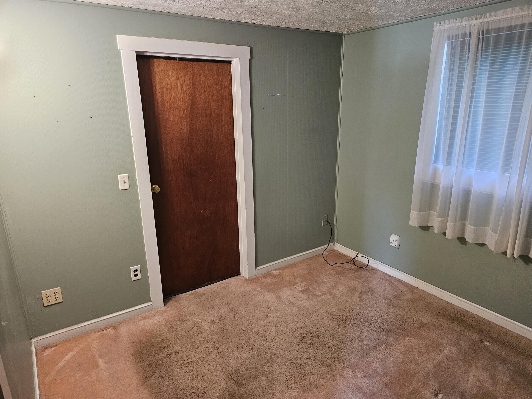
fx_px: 353
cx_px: 266
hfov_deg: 73.9
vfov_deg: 58.9
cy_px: 200
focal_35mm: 23
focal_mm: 6.3
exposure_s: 1/120
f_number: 1.7
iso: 800
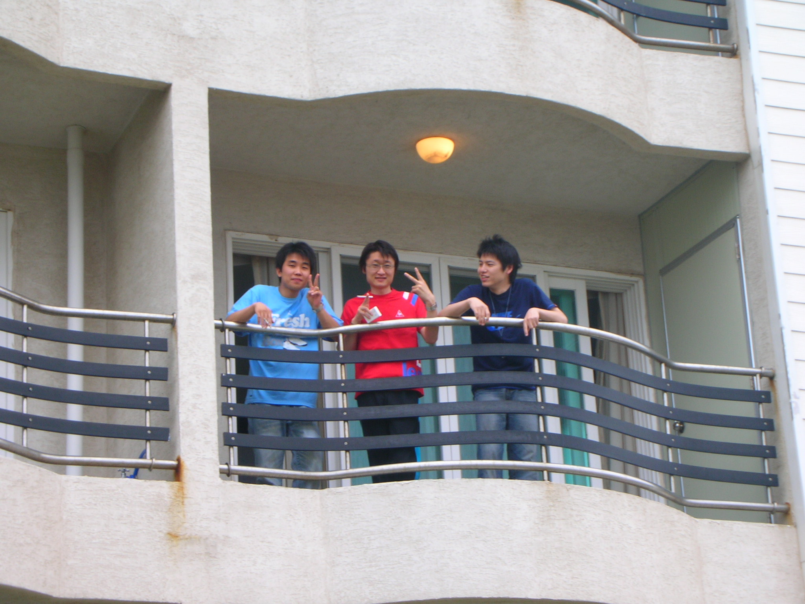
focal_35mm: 105
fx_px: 2442
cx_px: 402
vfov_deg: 14.1
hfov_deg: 18.7
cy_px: 302
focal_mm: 17.4
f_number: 5.4
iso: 50
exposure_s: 1/38.8
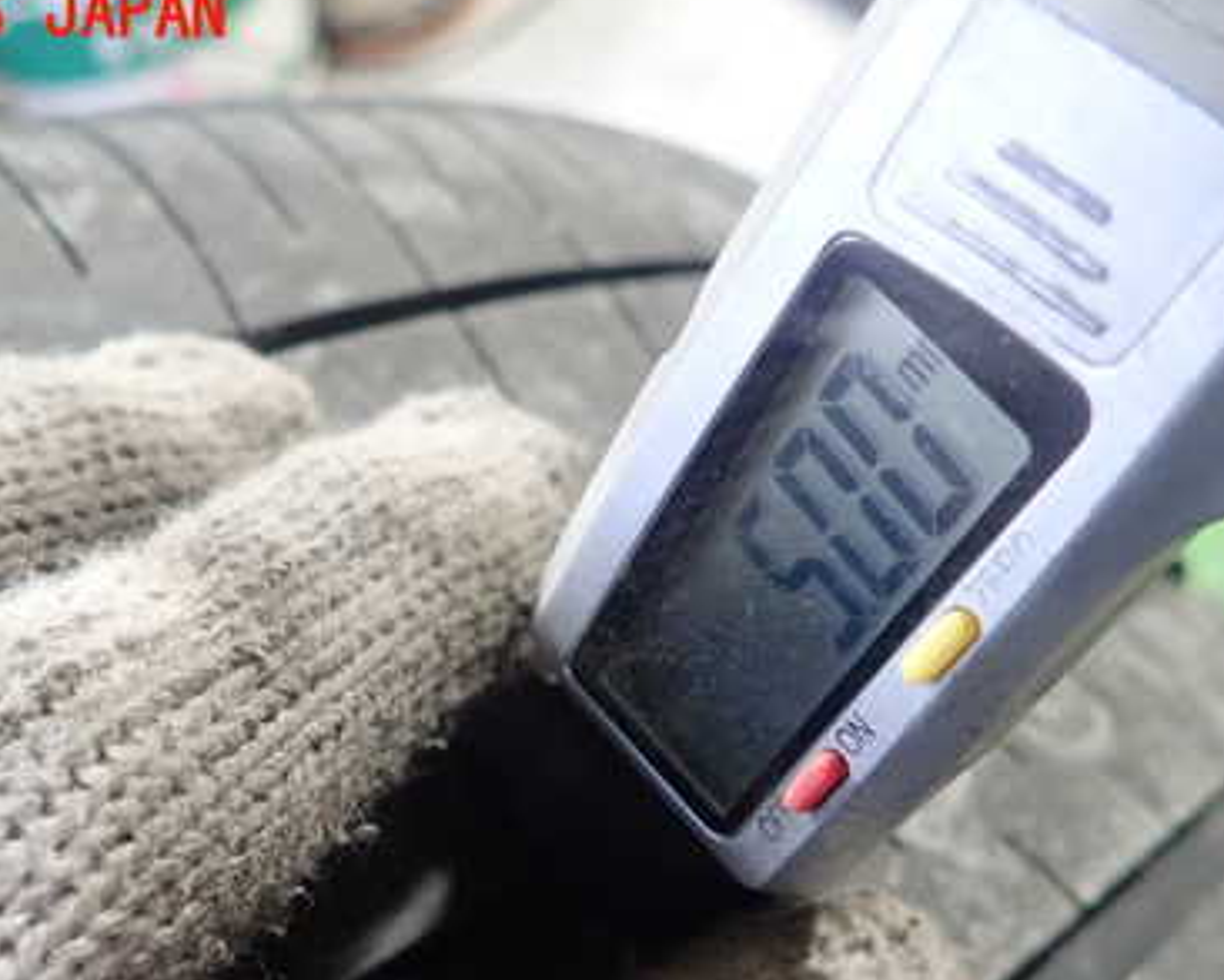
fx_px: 1449
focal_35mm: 40
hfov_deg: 45.8
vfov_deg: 36.5
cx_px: 622
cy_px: 726
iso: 400
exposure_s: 1/30
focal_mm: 4.5
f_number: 2
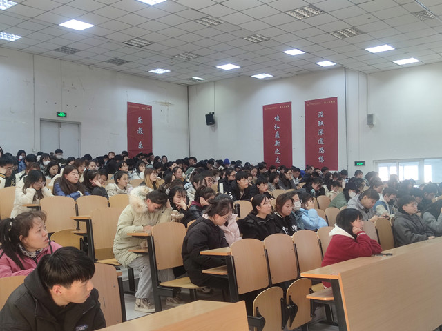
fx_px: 485
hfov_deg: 49.0
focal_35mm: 38
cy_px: 166
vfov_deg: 37.7
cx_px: 221
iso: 176
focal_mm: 6.72
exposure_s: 1/50
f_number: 1.69
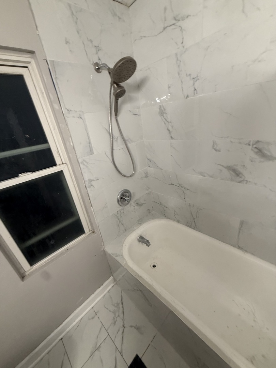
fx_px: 149
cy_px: 184
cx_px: 138
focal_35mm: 14
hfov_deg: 85.7
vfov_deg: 102.1
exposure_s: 1/60
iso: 200
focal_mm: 2.22
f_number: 2.2
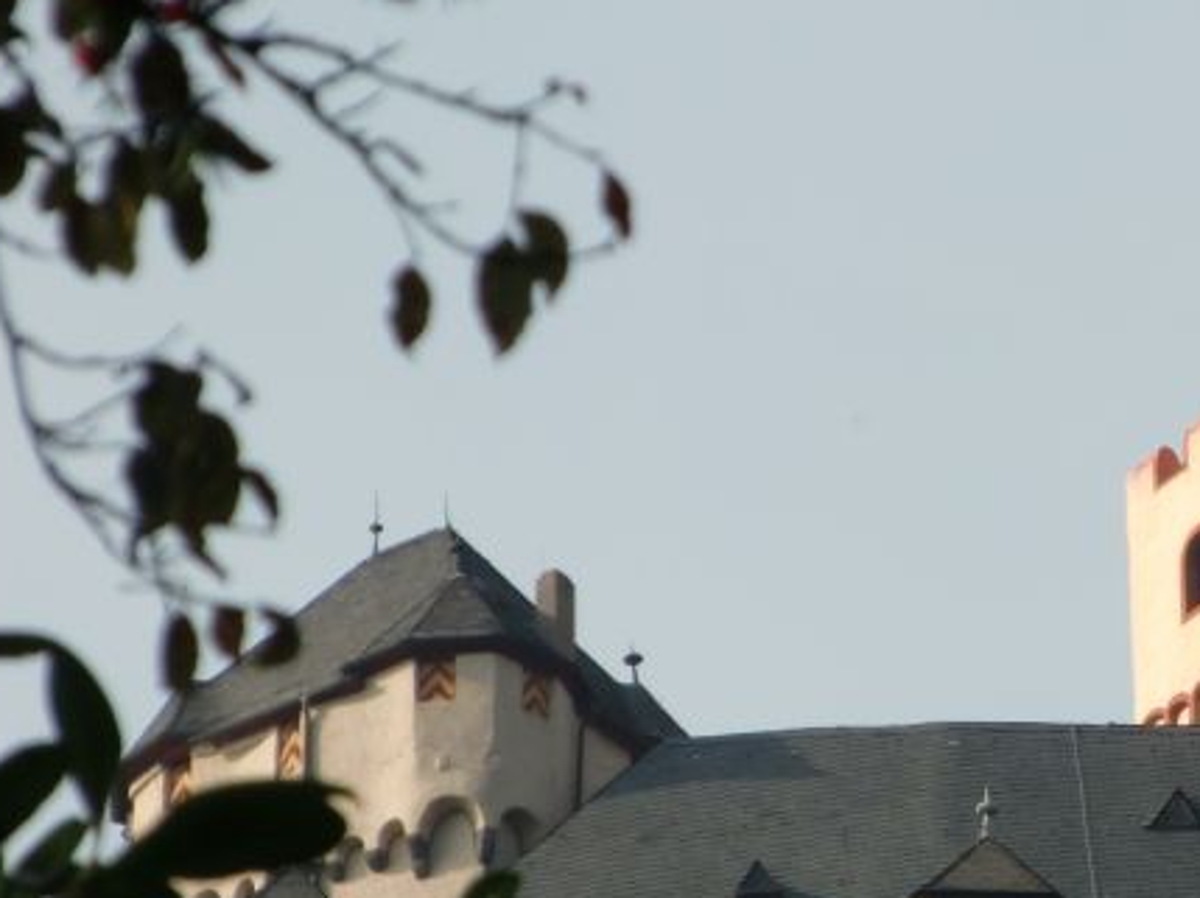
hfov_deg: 4.4
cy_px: 590
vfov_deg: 3.3
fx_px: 15517
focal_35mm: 448
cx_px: 1083
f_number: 5.8
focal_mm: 43
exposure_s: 1/320
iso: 64
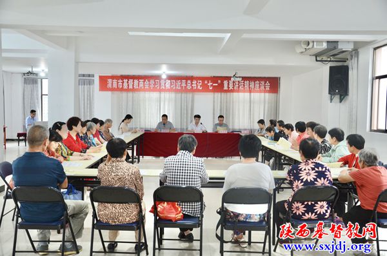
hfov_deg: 51.4
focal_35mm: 38
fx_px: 402
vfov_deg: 35.3
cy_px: 128
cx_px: 194
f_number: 4
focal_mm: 25
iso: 1000
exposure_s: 1/60
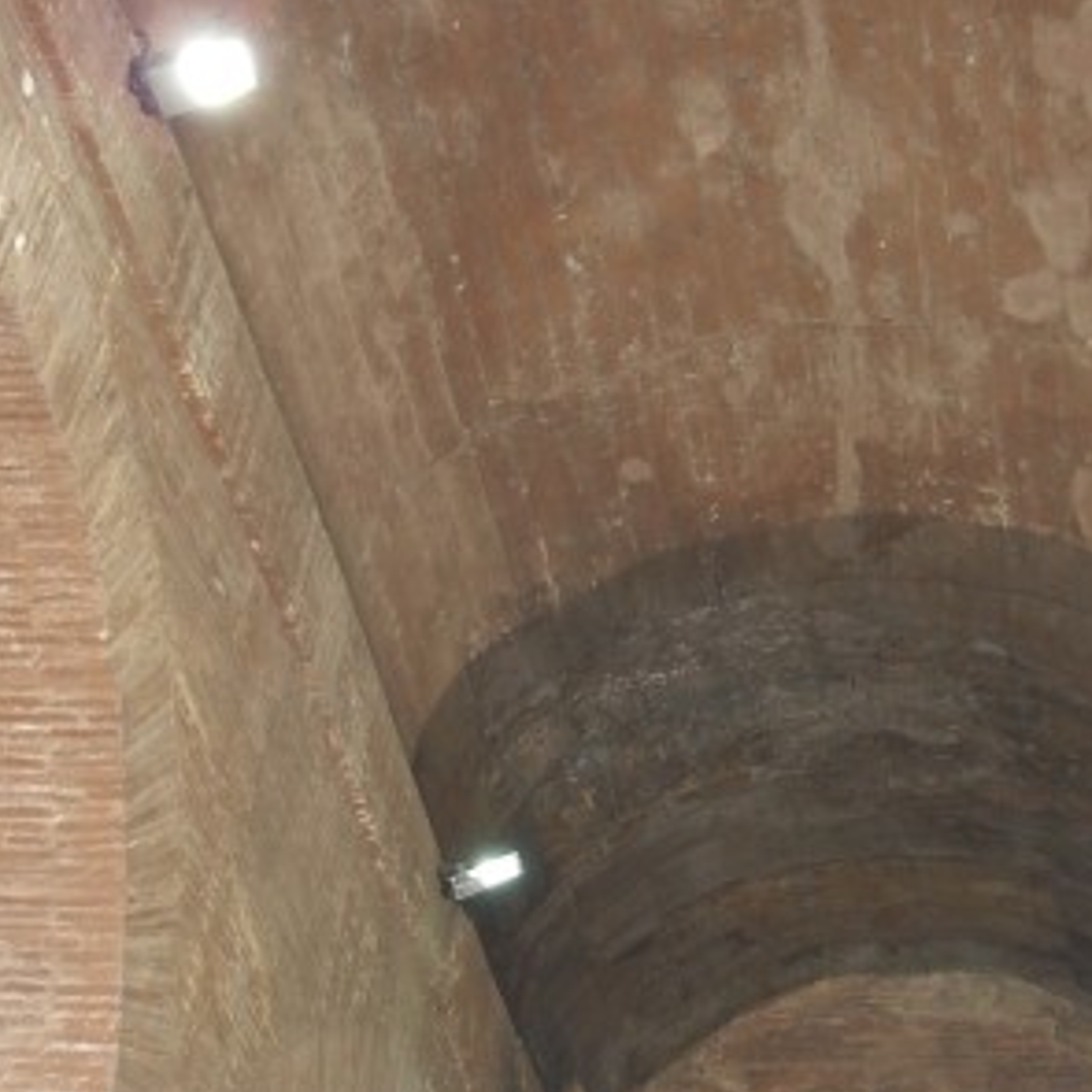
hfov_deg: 24.8
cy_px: 433
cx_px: 755
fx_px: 2463
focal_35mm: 69
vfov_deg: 25.0
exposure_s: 1/35.6
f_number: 3.5
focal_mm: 5.4
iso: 160
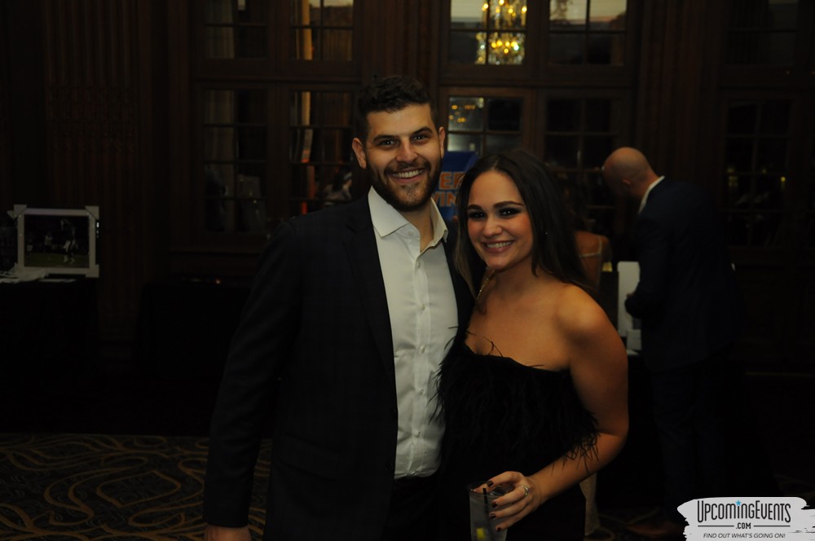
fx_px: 950
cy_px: 270
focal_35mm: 42
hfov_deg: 46.5
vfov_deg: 31.8
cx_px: 408
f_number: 5.6
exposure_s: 1/60
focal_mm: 28
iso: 800
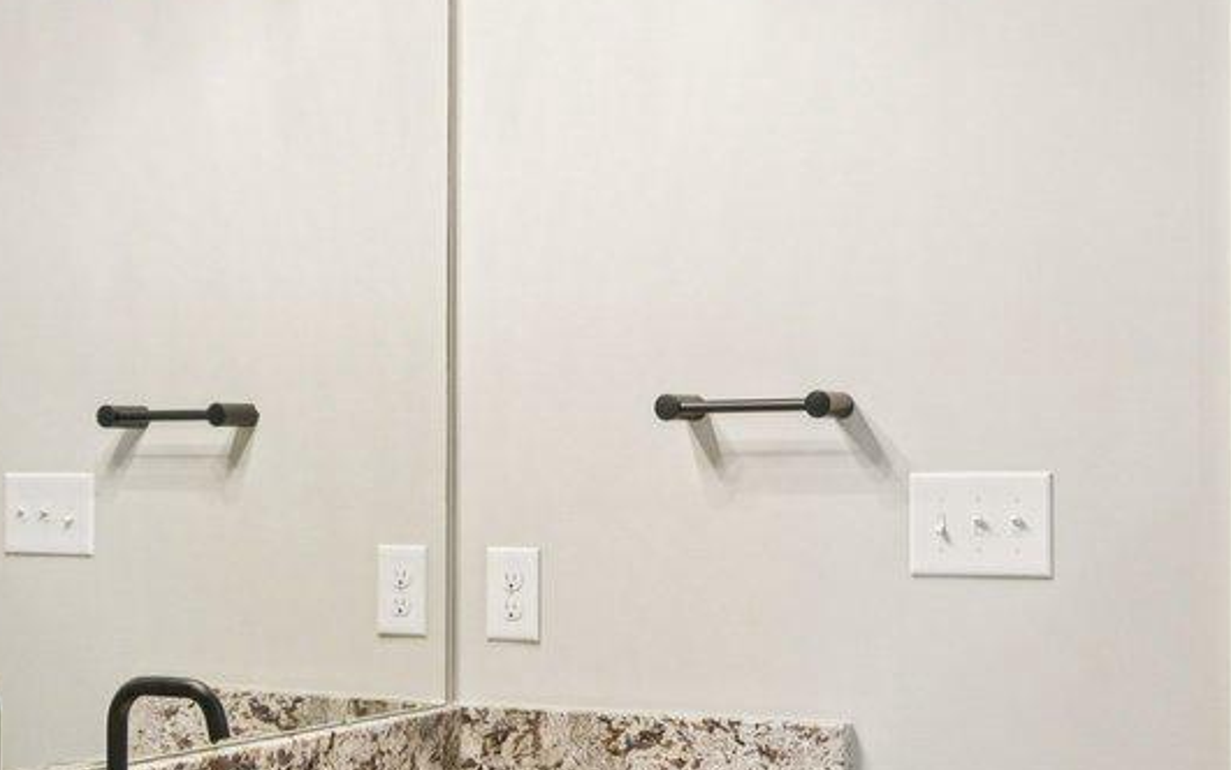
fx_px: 2046
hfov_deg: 33.5
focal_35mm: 61
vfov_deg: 21.3
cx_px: 559
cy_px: 474
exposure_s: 1/10
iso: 400
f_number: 8
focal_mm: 15.5
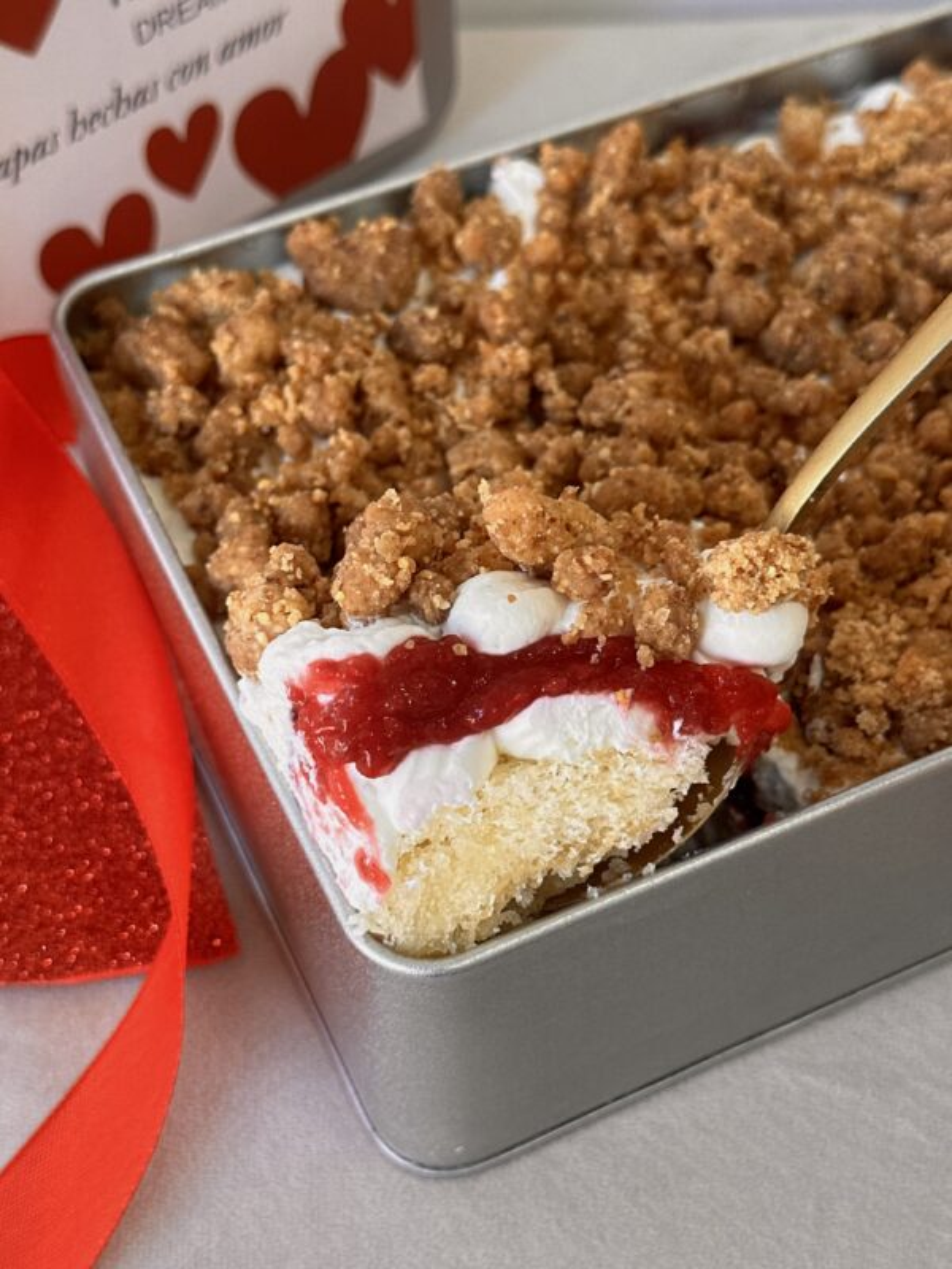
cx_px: 476
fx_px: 1760
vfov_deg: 39.7
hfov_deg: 30.3
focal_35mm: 48
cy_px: 634
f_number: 1.78
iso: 64
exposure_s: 1/50
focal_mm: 6.86
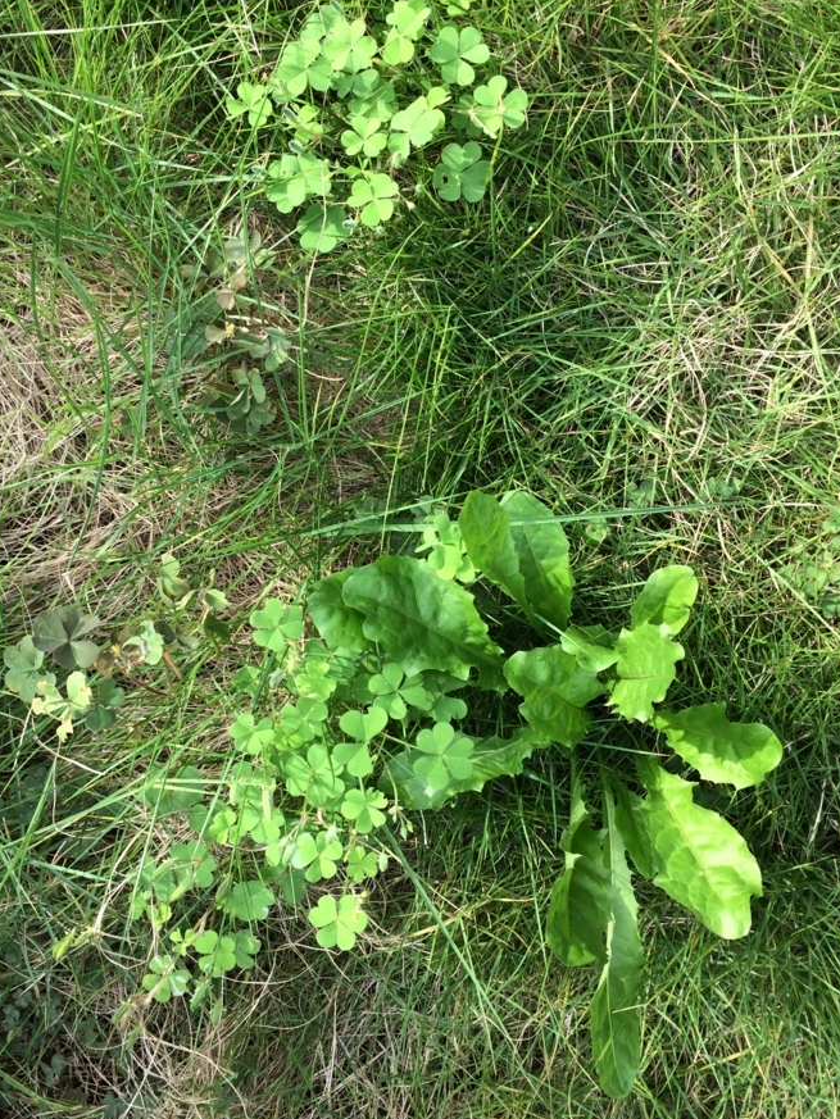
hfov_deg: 41.8
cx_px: 381
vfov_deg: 53.9
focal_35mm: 34
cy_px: 543
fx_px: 1100
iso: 32
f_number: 2.2
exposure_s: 1/323
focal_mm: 4.15
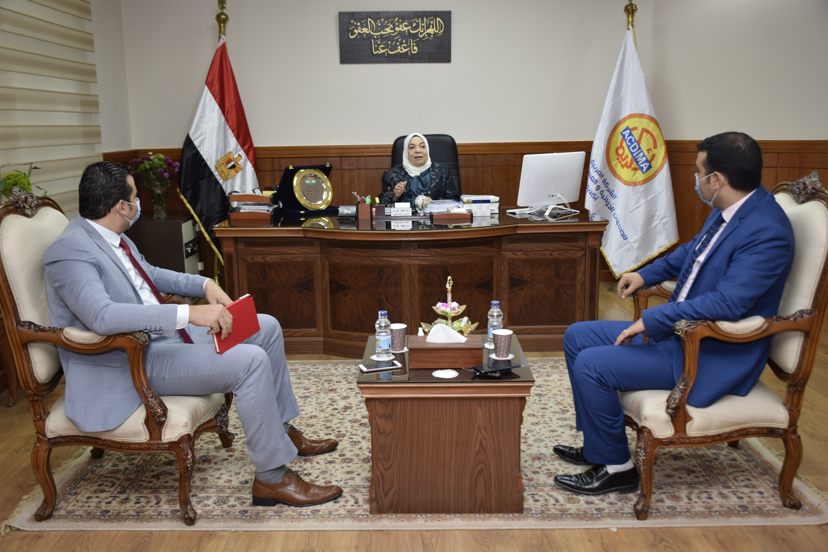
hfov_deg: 55.1
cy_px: 276
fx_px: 793
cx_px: 414
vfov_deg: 38.4
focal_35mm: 34
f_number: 3.8
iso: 320
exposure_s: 1/160
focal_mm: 23
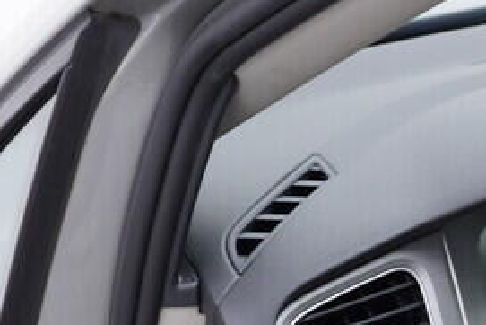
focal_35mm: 136
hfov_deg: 13.6
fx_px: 1837
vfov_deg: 9.8
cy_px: 466
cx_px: 845
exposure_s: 1/50
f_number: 3.2
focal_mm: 24
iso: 125
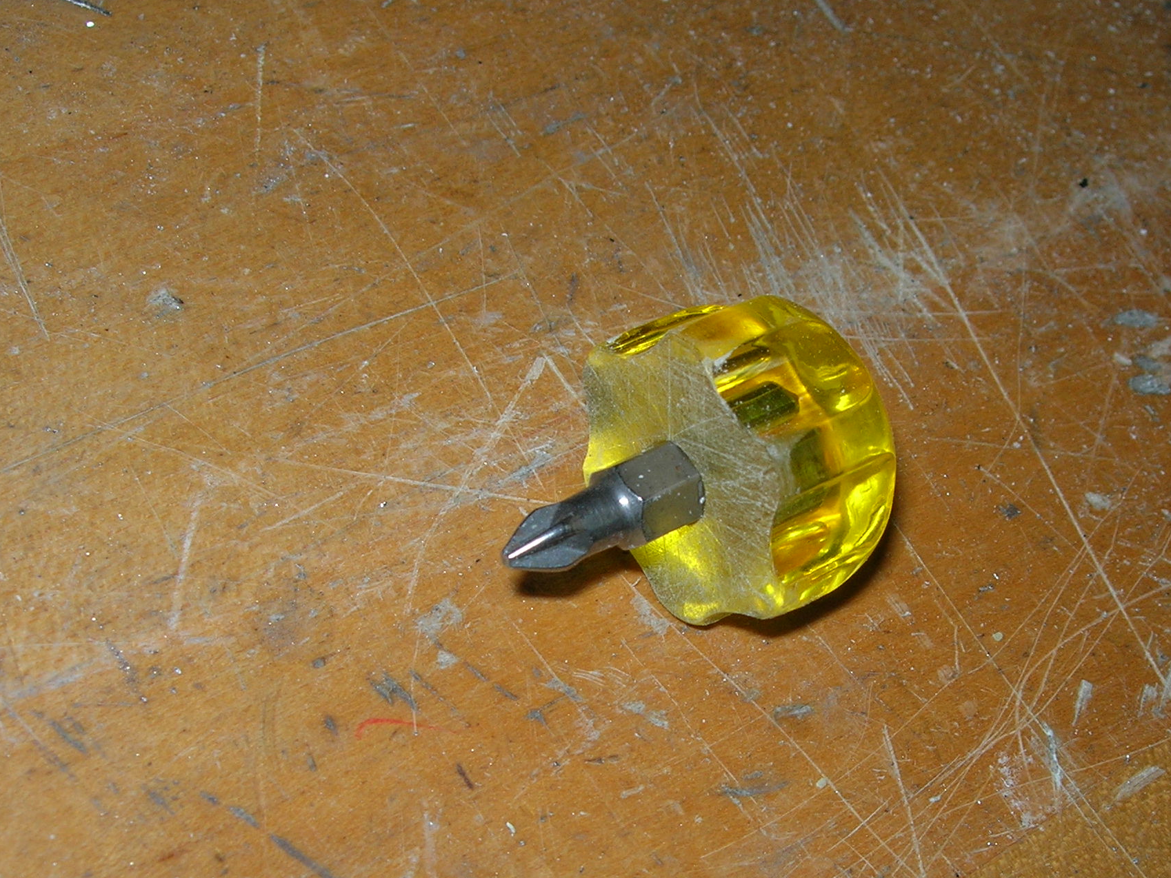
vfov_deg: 25.1
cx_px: 671
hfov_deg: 33.2
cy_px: 571
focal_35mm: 58
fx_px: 1962
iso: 64
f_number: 4.8
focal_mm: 7.8
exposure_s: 1/60.1
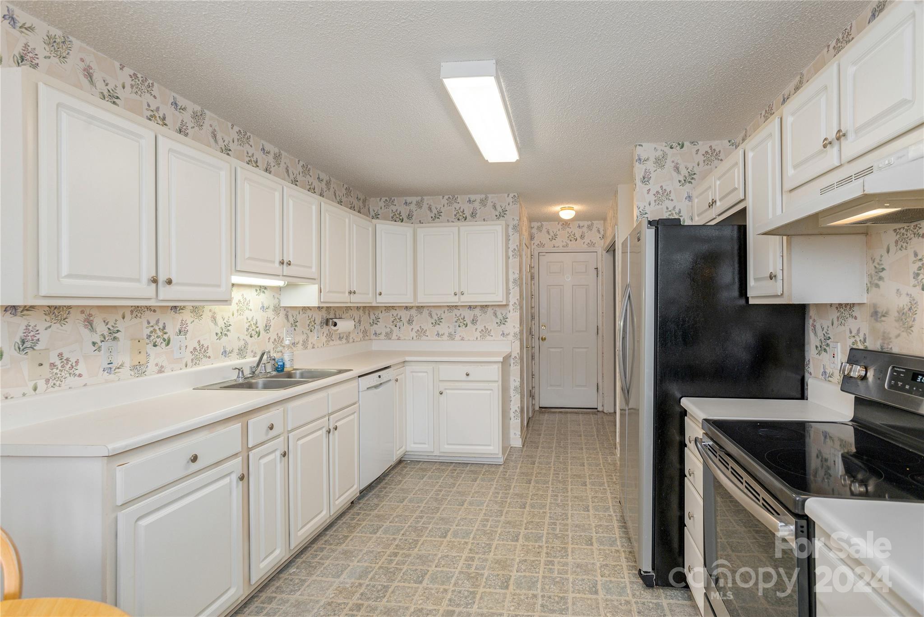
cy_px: 308
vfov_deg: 70.5
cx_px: 462
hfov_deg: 93.3
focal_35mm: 17
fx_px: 436
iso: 320
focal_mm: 17
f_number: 7.1
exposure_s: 1/100
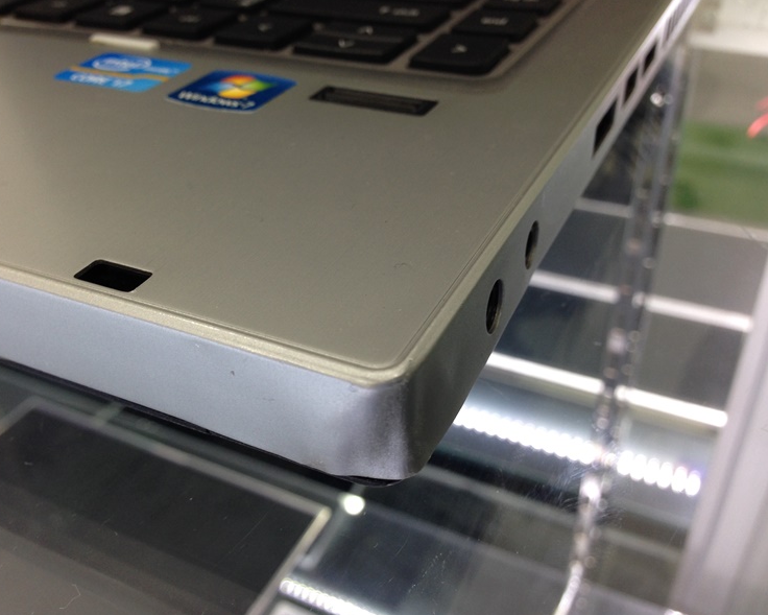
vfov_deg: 42.2
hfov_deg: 51.5
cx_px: 352
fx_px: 796
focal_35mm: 35
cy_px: 307
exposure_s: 1/24
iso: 50
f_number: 2.4
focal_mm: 4.12
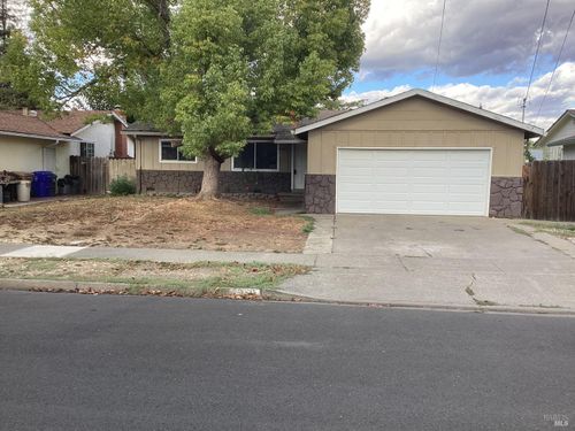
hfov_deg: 58.4
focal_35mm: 31
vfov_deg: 45.4
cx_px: 288
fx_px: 515
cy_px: 216
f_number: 2.4
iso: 25
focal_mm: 3.3
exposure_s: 1/201
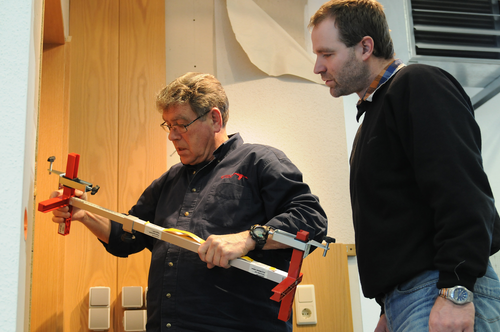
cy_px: 168
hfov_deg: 41.5
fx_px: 659
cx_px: 246
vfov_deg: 28.3
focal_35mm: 48
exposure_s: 1/80
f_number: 2.8
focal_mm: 31
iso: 800
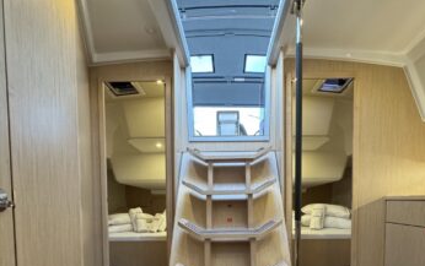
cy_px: 213
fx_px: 232
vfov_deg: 55.5
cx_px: 227
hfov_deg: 84.9
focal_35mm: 20
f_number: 2.2
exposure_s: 1/90
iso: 320
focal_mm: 2.22
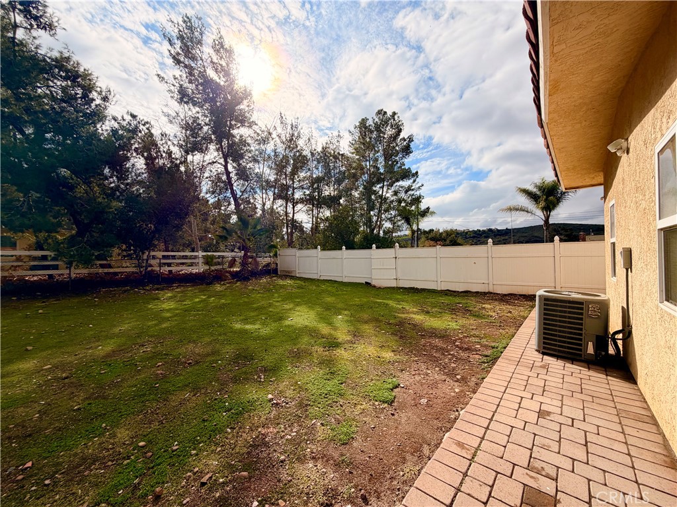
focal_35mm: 14
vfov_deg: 85.7
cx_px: 338
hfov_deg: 102.1
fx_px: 274
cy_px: 254
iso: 25
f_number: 2.2
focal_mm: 2.22
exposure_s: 1/1848
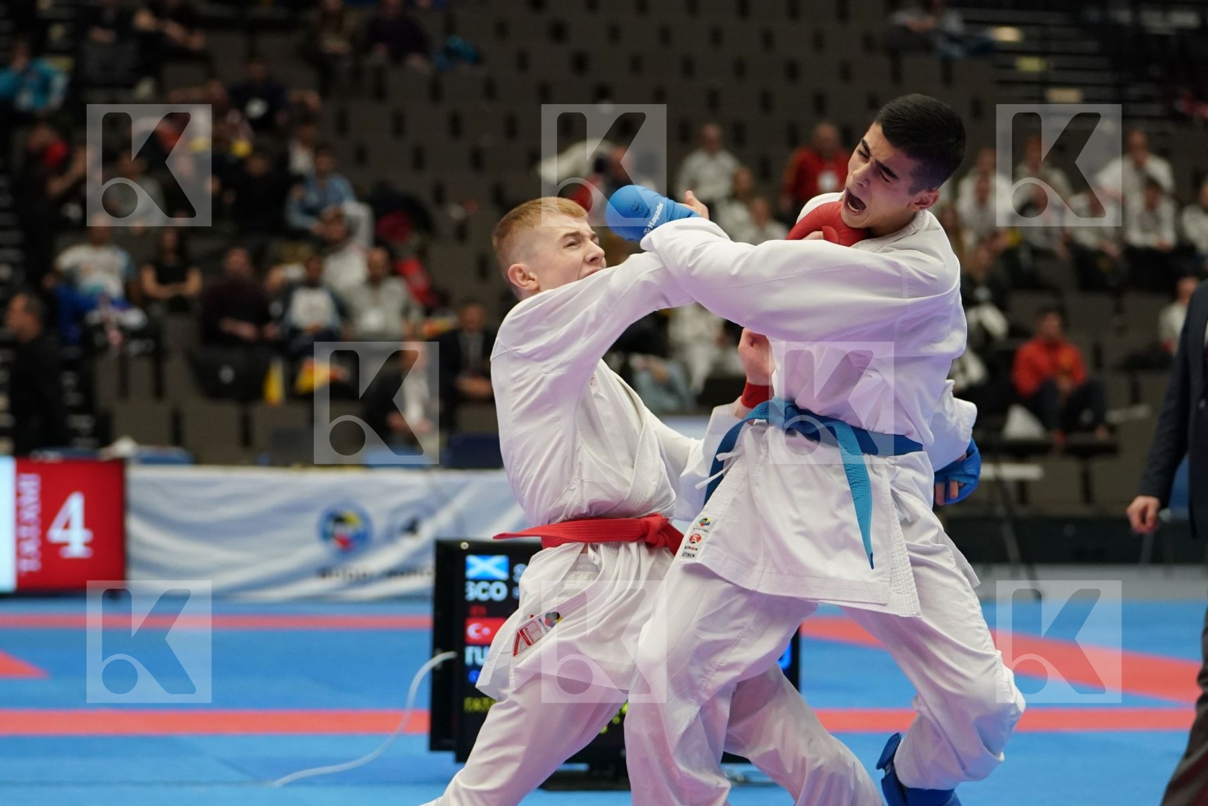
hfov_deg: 15.9
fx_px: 4328
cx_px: 604
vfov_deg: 10.6
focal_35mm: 129
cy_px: 403
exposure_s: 1/1000
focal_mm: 86
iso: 2500
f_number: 2.8
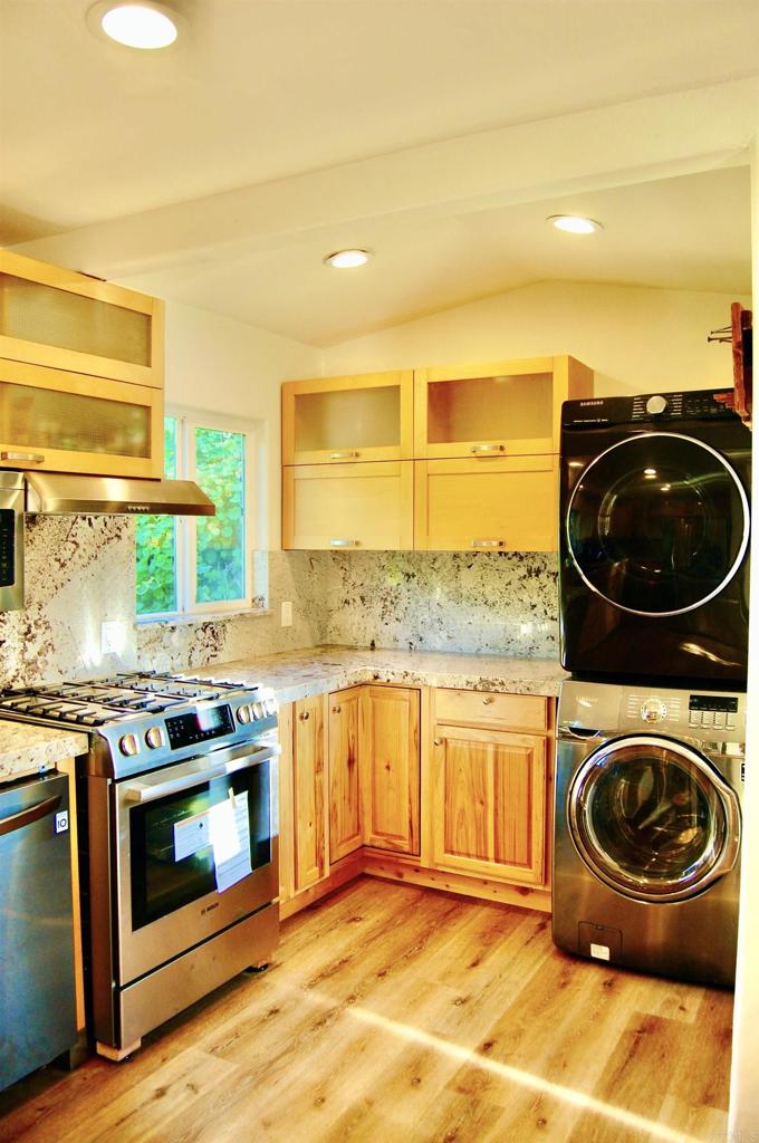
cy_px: 572
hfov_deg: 47.8
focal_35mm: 27
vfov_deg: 67.4
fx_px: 856
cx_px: 380
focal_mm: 18
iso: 400
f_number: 4.5
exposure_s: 1/80
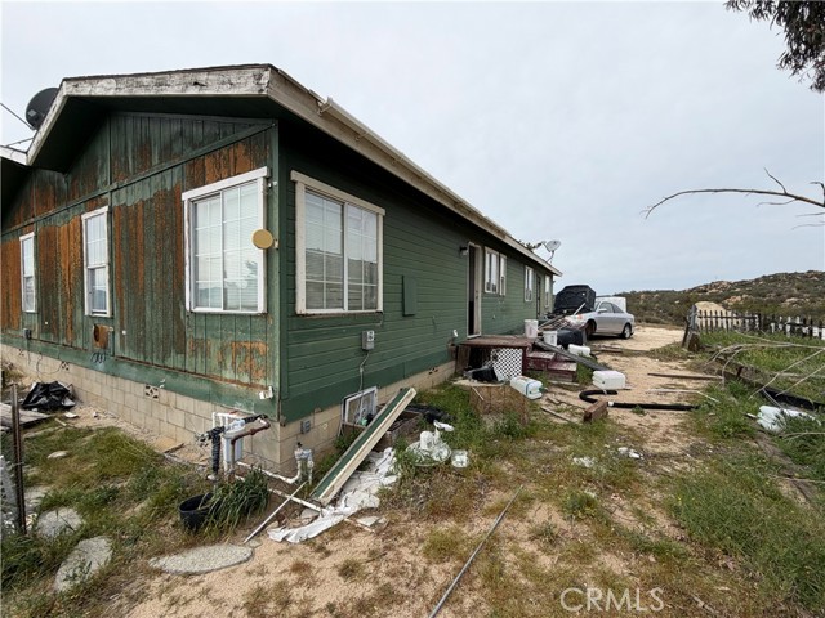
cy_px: 309
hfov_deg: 102.1
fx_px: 334
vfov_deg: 85.7
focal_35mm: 14
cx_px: 412
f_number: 2.2
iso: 25
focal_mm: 2.22
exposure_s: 1/770
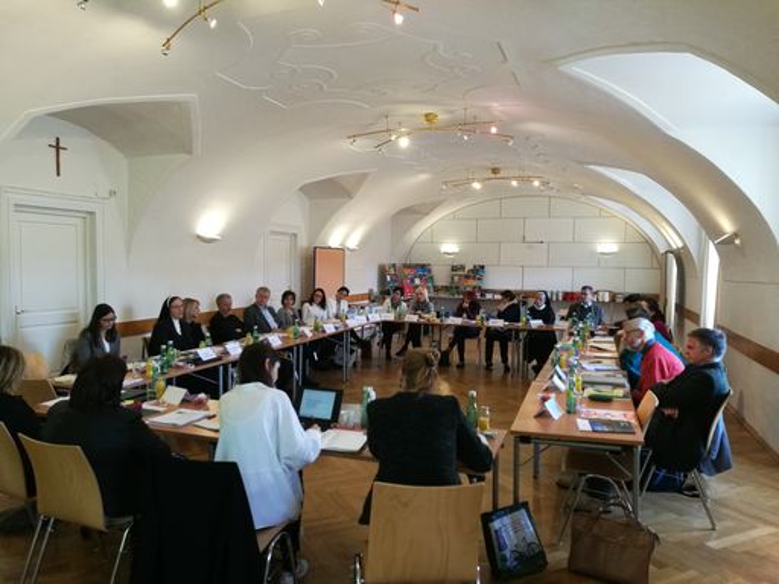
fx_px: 608
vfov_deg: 51.4
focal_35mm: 27
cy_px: 292
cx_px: 390
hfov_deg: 65.3
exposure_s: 1/33.3
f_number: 2.2
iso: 250
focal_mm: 4.5
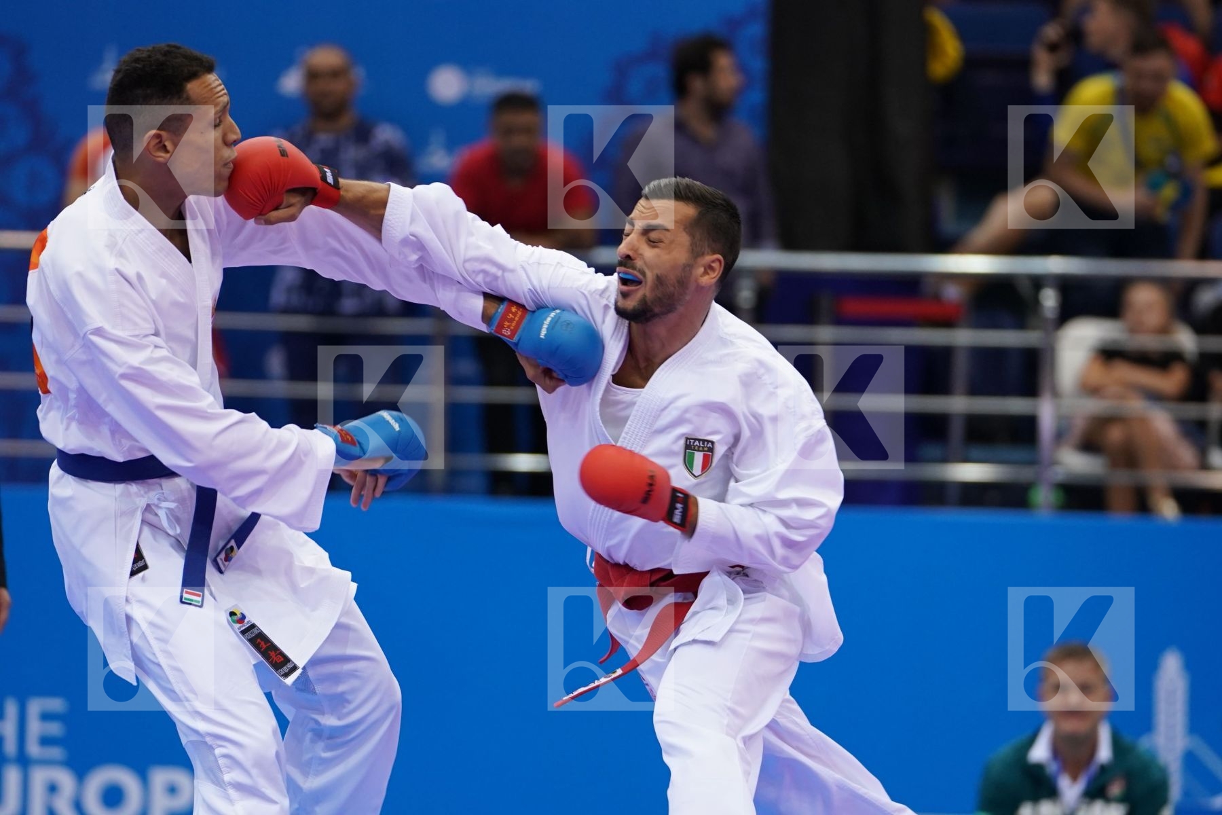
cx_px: 611
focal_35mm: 276
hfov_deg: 7.5
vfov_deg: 5.0
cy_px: 408
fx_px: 9368
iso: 1250
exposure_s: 1/1000
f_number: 2.8
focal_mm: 184
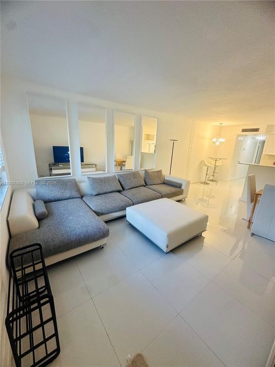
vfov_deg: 102.1
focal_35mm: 14
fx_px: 148
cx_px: 138
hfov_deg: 85.7
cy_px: 184
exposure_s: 1/120
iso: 250
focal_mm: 2.22
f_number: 2.2
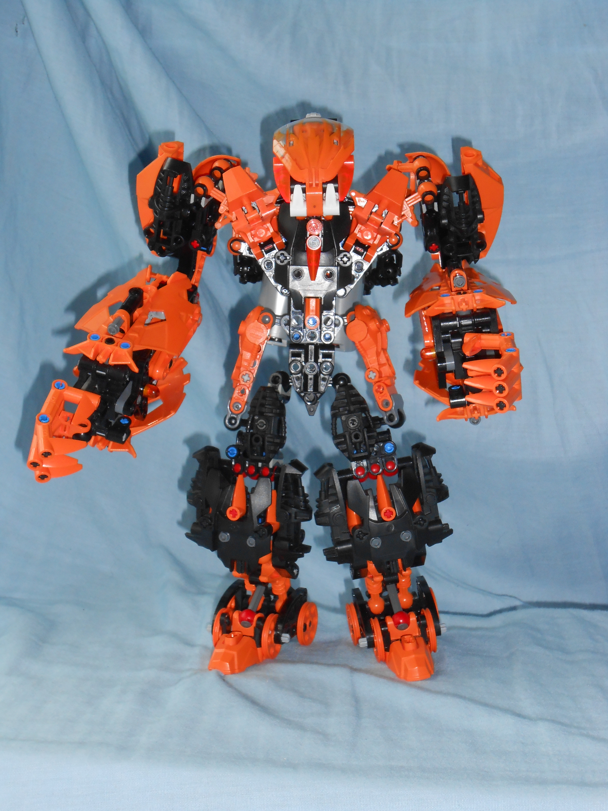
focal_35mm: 72
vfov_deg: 27.0
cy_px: 406
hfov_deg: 20.4
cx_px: 304
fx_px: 1686
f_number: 6
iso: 200
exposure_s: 1/60
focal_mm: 12.8
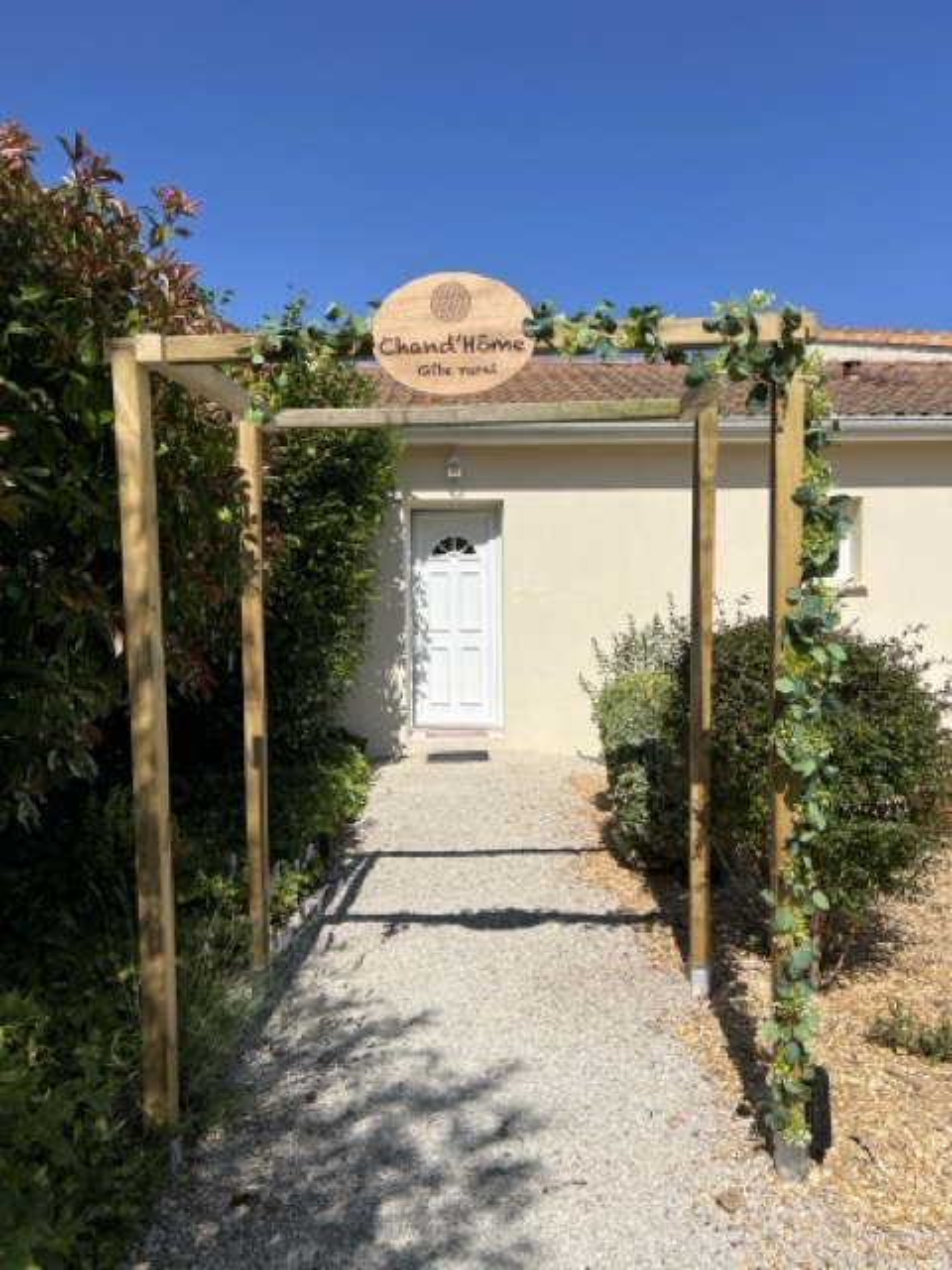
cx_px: 476
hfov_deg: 53.1
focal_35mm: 26
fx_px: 953
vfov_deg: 67.3
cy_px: 635
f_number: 1.5
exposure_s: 1/6993
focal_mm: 5.7
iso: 50
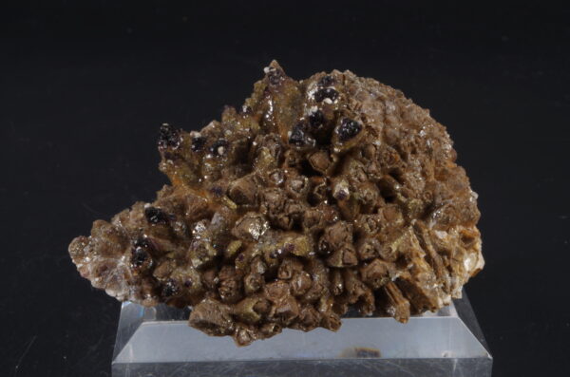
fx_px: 948
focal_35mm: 60
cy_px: 188
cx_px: 285
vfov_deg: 22.5
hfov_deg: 33.5
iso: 100
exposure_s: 1/1.67
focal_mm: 40
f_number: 4.5
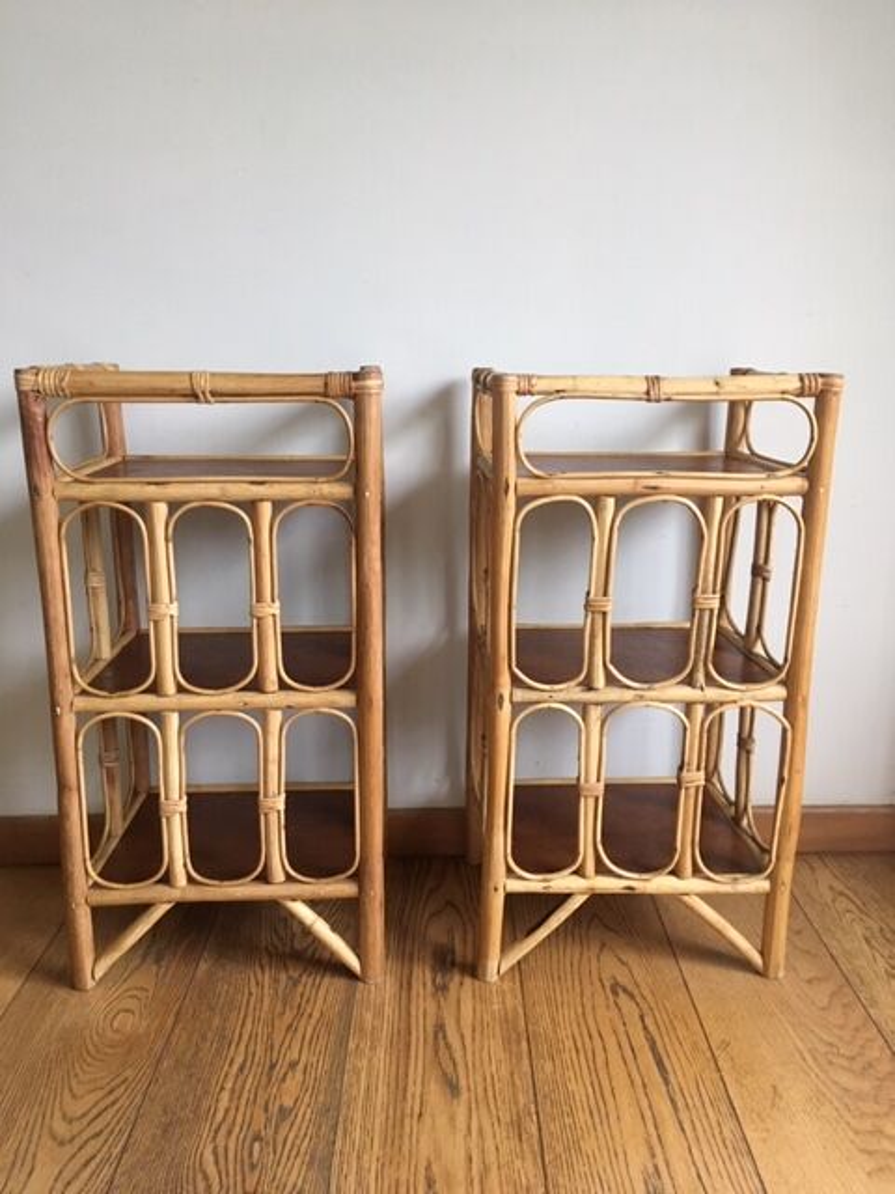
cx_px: 448
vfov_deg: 61.7
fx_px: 1000
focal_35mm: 29
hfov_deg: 48.2
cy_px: 597
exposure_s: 1/33
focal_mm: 4.15
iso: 160
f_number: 2.2
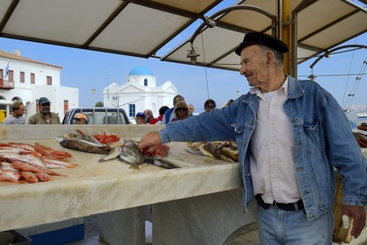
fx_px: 347
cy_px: 122
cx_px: 184
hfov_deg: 55.8
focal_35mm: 34
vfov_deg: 38.9
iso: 200
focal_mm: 34
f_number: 13
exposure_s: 1/160
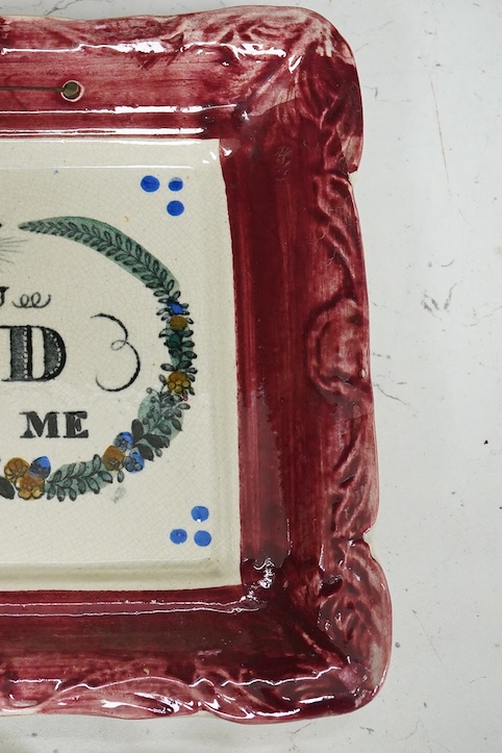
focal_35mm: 70
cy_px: 371
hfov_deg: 18.8
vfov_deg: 28.8
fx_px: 1464
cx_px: -36
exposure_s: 1/160
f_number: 8
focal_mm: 30
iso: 2500
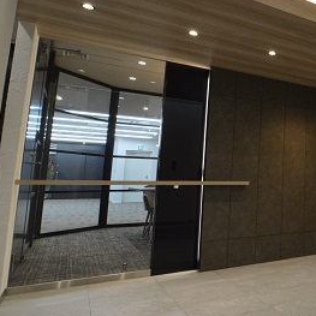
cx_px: 358
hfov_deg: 40.7
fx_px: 320
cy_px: 135
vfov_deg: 52.3
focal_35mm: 31
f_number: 8
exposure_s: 1/100
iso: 1600
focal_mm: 10
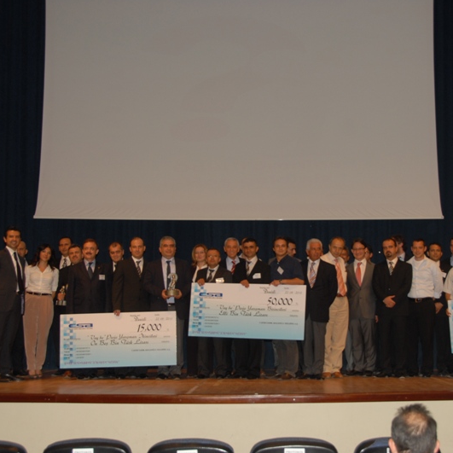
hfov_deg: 33.8
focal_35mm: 50
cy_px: 226
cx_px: 289
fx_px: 740
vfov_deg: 34.0
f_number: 5
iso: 200
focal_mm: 26
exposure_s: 1/60
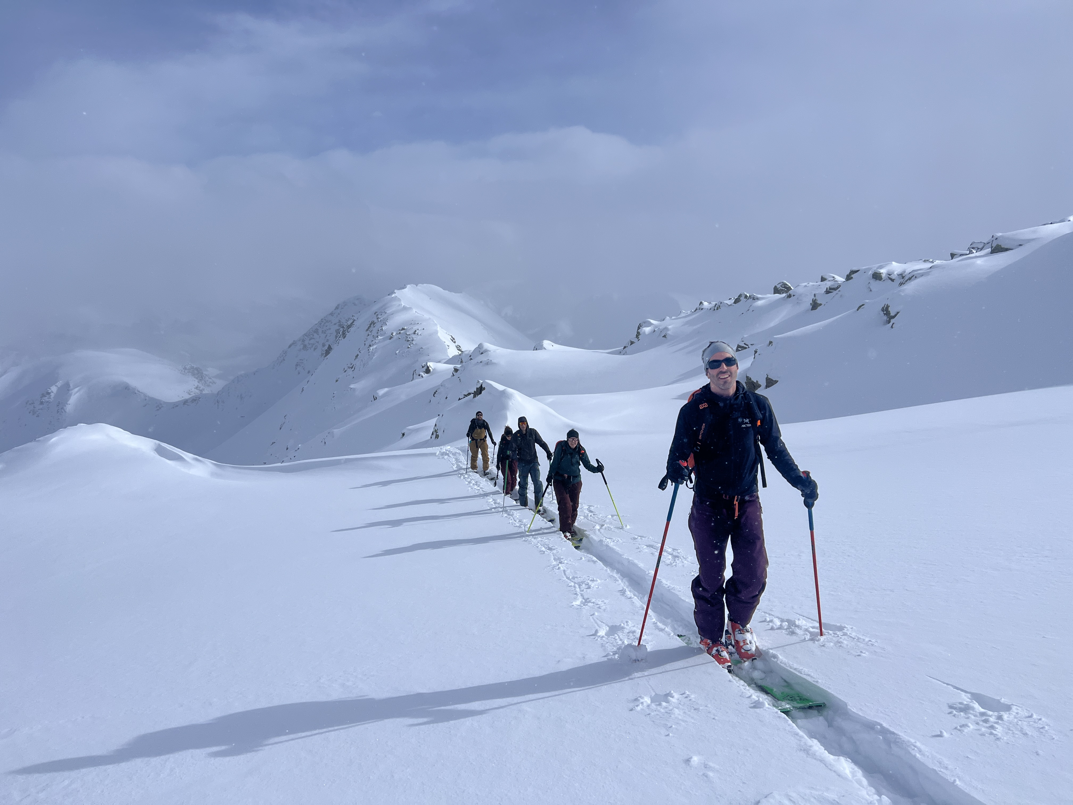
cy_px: 402
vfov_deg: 53.1
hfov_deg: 67.3
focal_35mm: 26
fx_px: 806
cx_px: 536
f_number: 1.5
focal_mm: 5.7
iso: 40
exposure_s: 1/16393
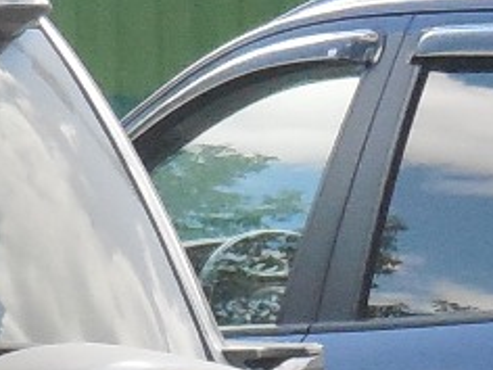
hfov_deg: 3.1
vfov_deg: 2.3
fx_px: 9072
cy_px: 230
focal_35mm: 637
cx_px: -859
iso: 400
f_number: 4.7
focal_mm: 16.8
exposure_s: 1/320
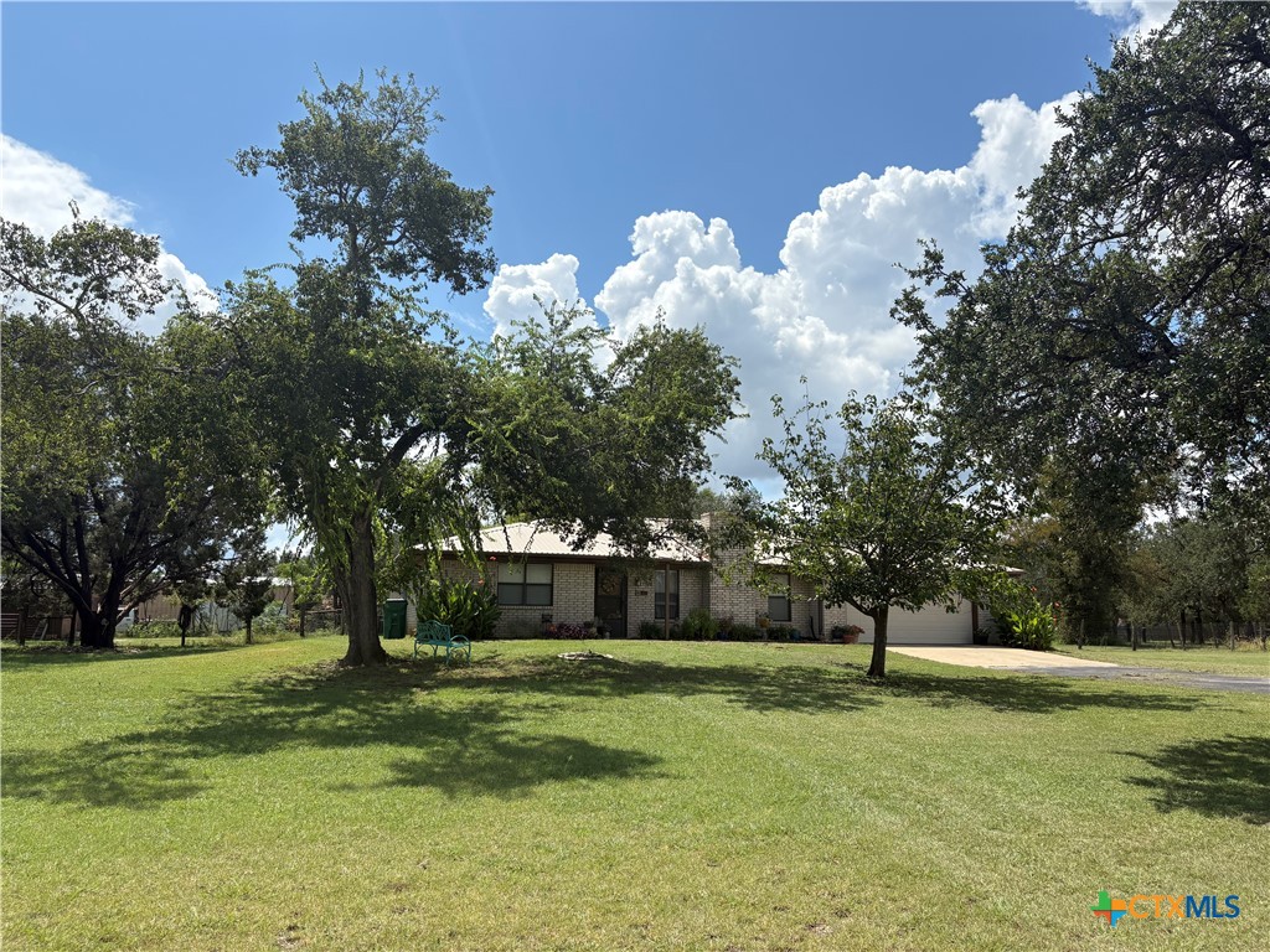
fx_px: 954
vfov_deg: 53.1
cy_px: 476
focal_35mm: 26
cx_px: 635
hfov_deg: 67.3
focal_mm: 5.96
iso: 50
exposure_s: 1/4608
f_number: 1.6
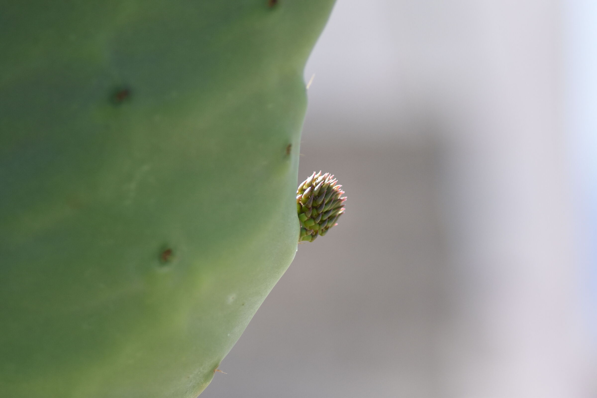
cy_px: 199
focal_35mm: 150
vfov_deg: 9.1
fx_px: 2487
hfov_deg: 13.7
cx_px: 298
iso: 1000
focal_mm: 100
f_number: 3.2
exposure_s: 1/8000
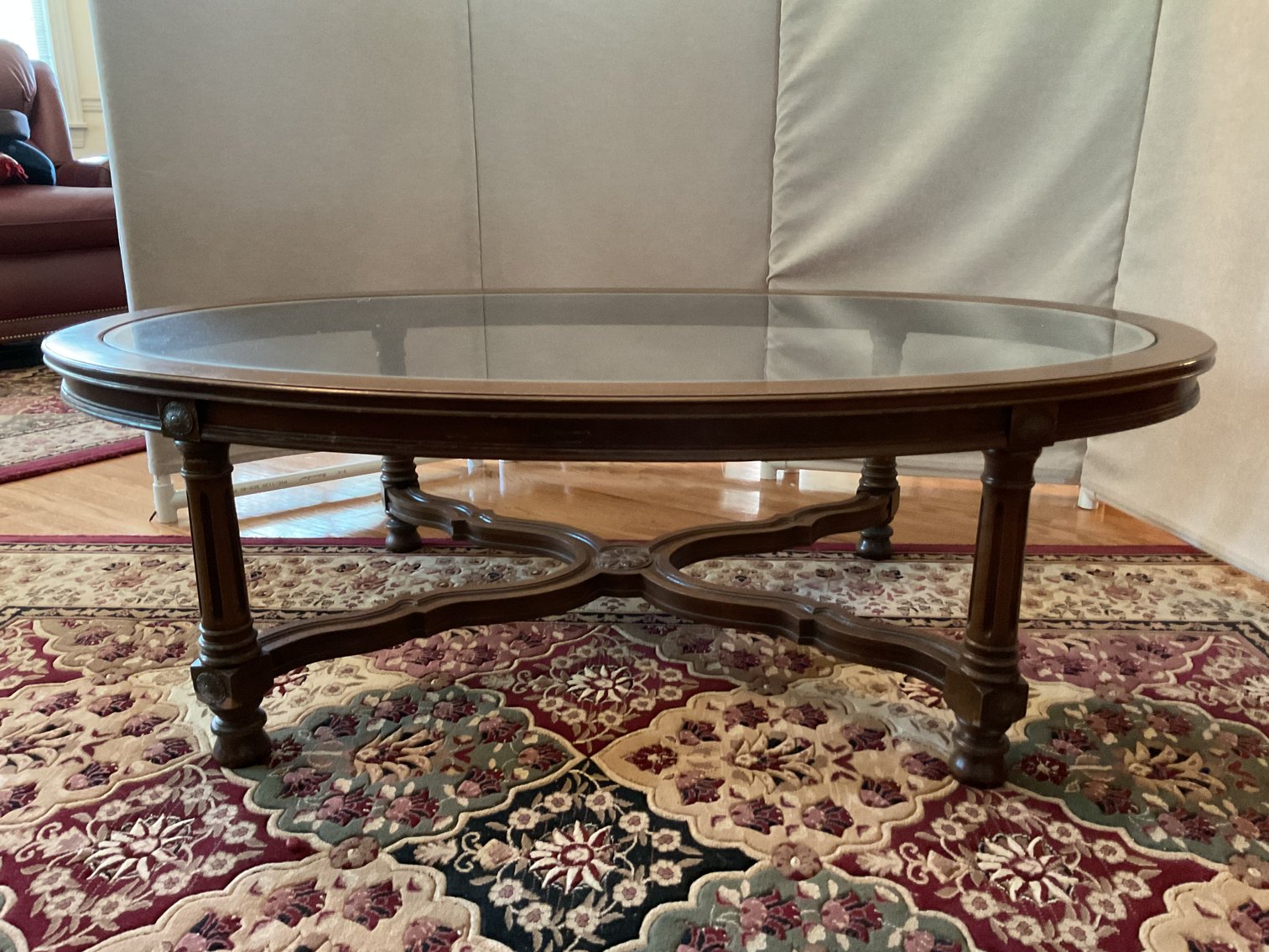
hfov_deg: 61.7
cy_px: 476
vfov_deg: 48.2
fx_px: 1063
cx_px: 634
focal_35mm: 29
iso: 400
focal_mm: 3
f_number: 1.8
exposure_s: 1/30
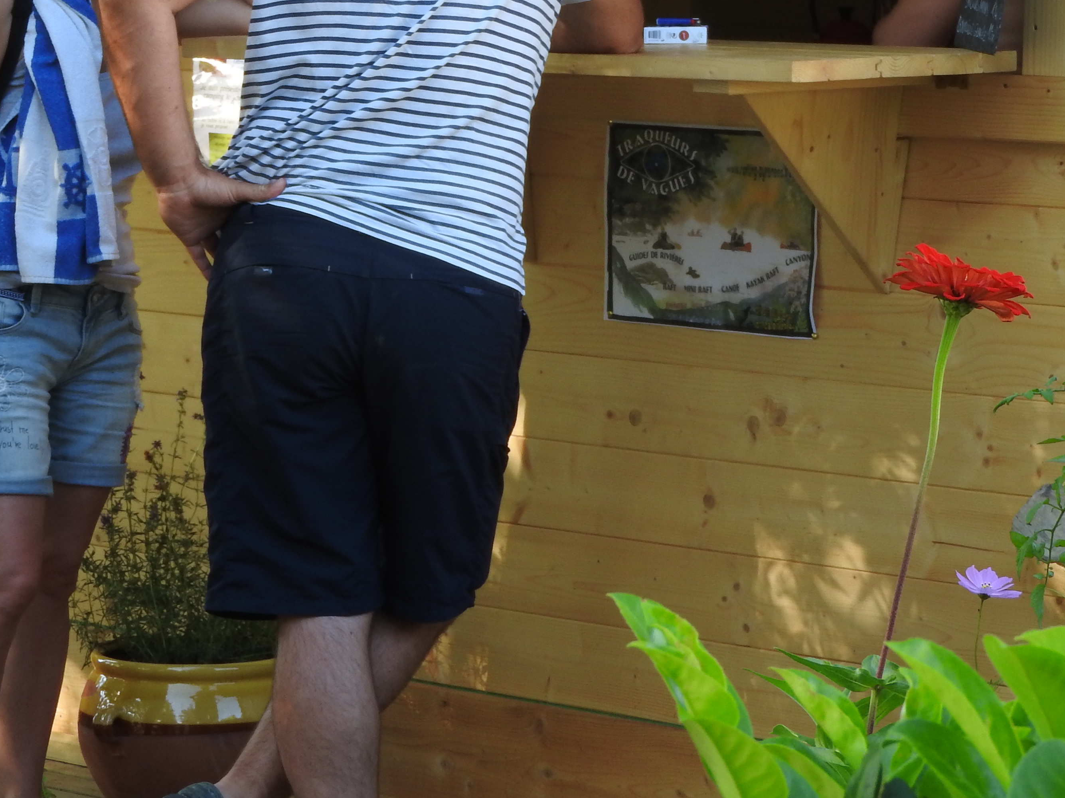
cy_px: 208
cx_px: 463
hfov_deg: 12.0
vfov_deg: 9.0
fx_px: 5046
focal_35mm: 164
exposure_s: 1/60
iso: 100
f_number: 4.8
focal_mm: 17
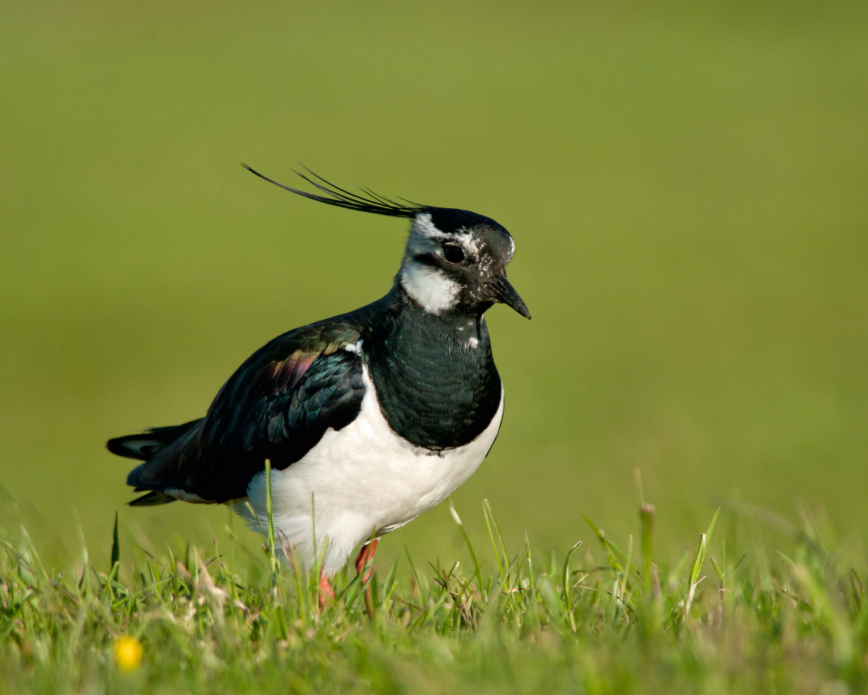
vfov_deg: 1.8
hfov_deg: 2.3
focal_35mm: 848
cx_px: 412
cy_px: 348
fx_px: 21785
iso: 320
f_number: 6.7
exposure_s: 1/1600
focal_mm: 500
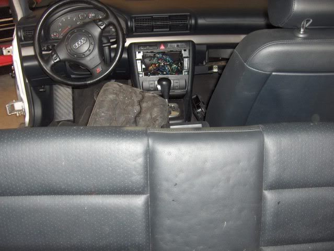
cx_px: 167
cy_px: 126
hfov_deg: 47.8
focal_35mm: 39
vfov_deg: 36.9
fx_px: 377
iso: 100
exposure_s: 1/60
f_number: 2.8
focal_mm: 8
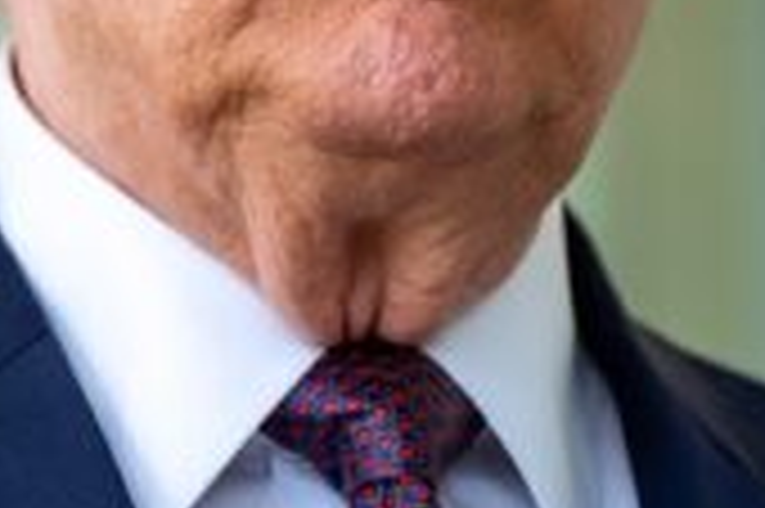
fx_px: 13205
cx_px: 320
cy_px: -54
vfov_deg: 2.2
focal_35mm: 622
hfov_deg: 3.3
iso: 500
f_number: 2.8
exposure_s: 1/500
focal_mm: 147
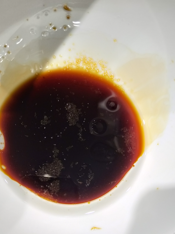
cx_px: 74
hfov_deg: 41.7
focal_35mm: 34
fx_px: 229
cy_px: 108
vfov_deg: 53.9
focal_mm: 4.28
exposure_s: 1/100
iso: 149
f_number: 1.7
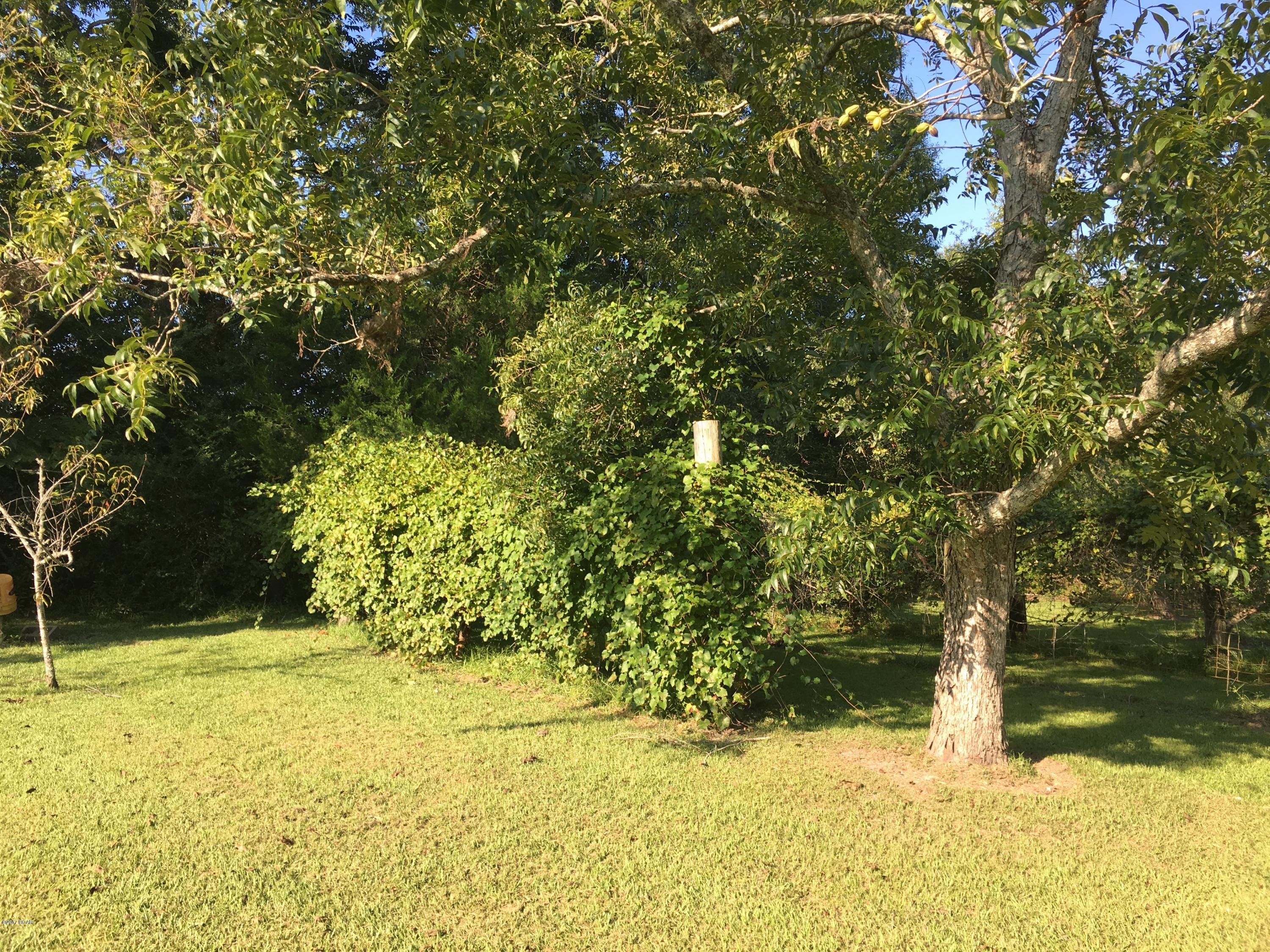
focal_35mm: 29
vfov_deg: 48.2
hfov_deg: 61.7
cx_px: 635
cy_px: 476
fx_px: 1064
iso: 25
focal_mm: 4.15
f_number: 2.2
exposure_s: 1/403
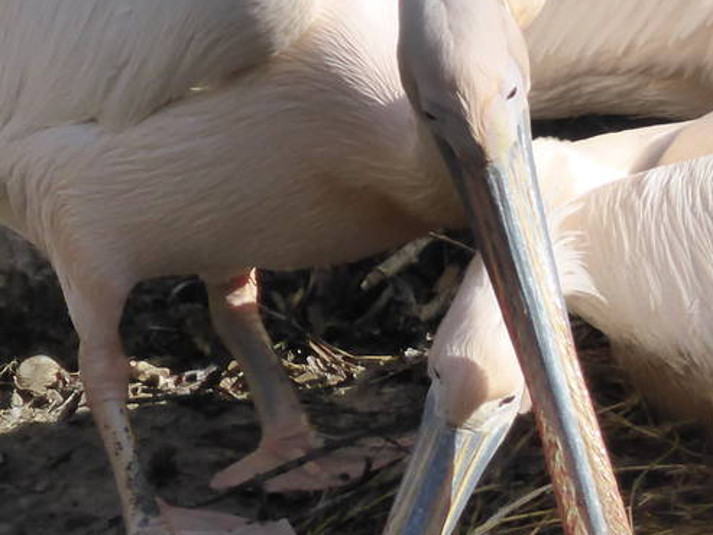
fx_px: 8488
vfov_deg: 3.6
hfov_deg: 4.8
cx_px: 648
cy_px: 367
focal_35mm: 412
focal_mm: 20.6
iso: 200
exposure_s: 1/400
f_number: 5.3
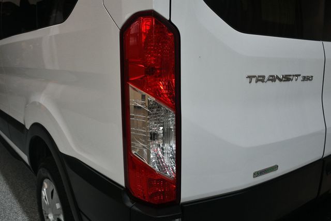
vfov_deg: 39.9
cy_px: 110
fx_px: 303
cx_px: 166
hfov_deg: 57.2
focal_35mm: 33
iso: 800
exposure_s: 1/160
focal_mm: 22
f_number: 3.5
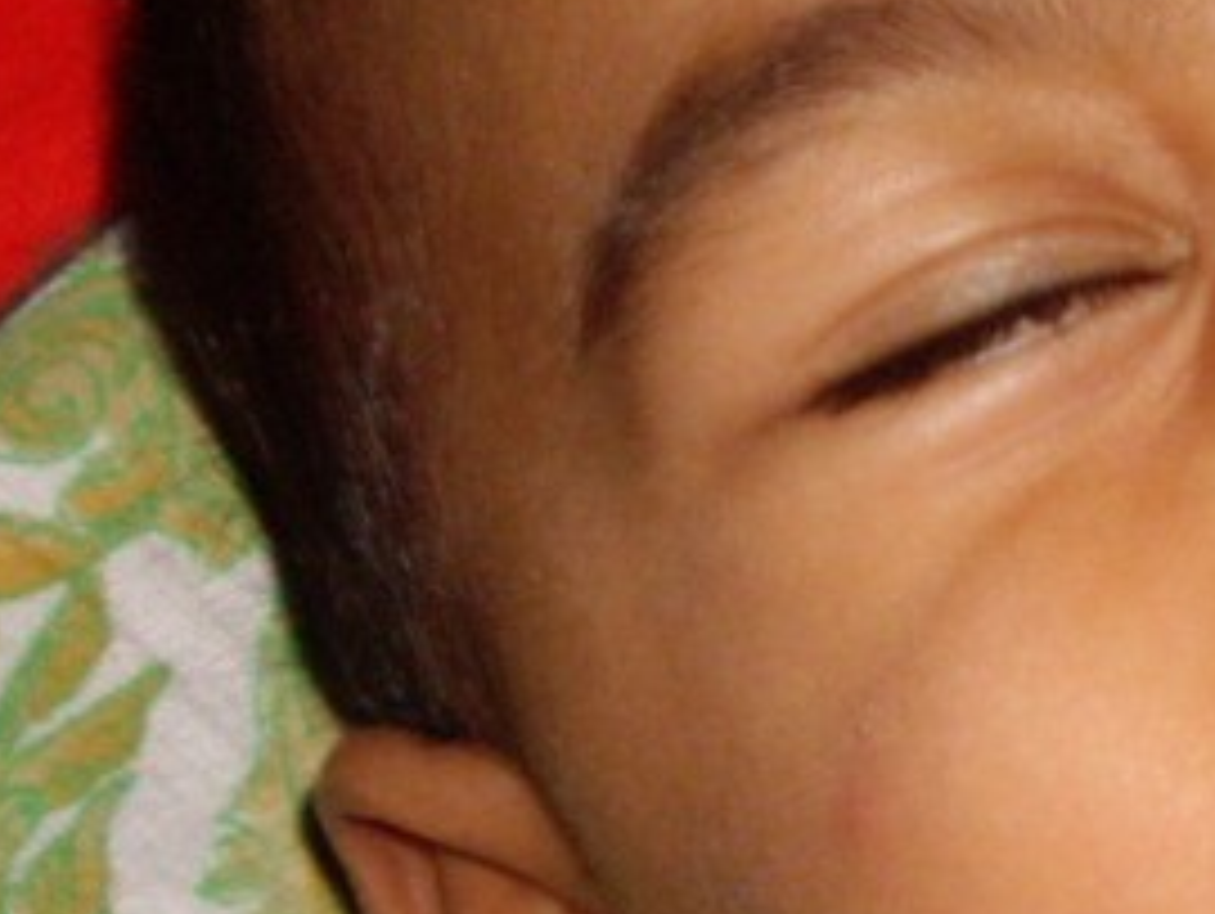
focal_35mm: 250
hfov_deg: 7.9
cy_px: 522
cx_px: 1238
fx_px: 8783
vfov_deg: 6.0
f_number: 3.6
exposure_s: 1/80
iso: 200
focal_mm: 10.7
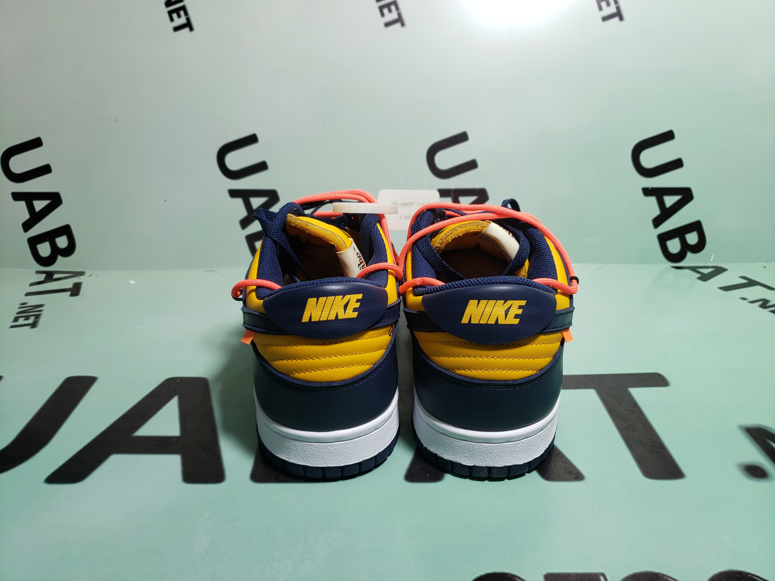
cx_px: 388
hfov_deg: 67.3
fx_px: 582
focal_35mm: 26
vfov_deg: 53.1
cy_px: 290
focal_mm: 4.3
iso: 50
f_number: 1.5
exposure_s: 1/247
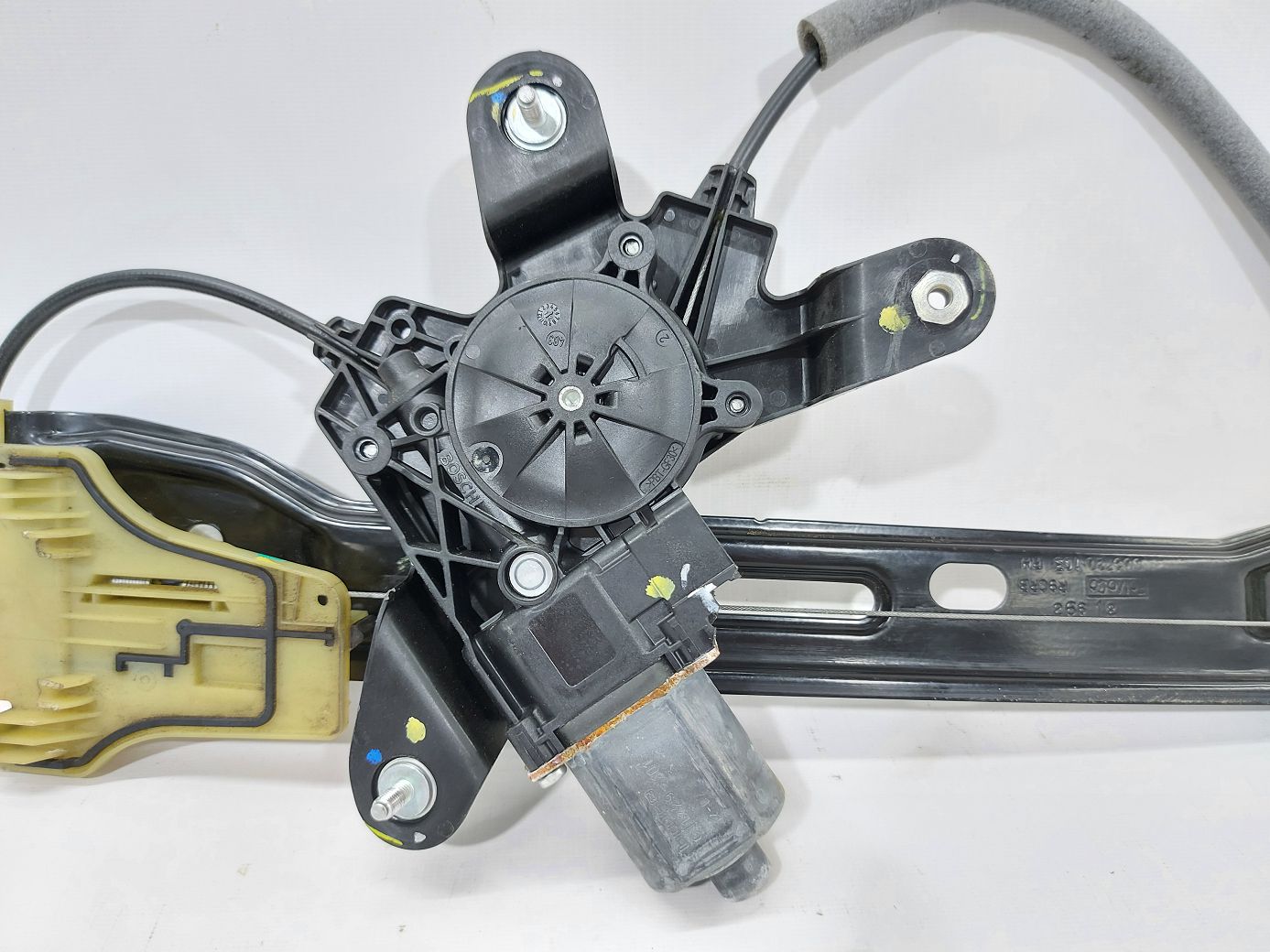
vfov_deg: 56.8
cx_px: 635
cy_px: 476
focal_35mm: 24
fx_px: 880
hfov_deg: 71.6
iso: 160
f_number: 1.8
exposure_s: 1/50
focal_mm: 5.23
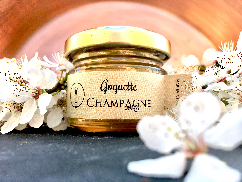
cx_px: 121
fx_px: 203
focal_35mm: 29
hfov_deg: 61.7
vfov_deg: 48.2
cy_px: 91
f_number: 2.2
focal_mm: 4.15
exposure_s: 1/288
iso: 25
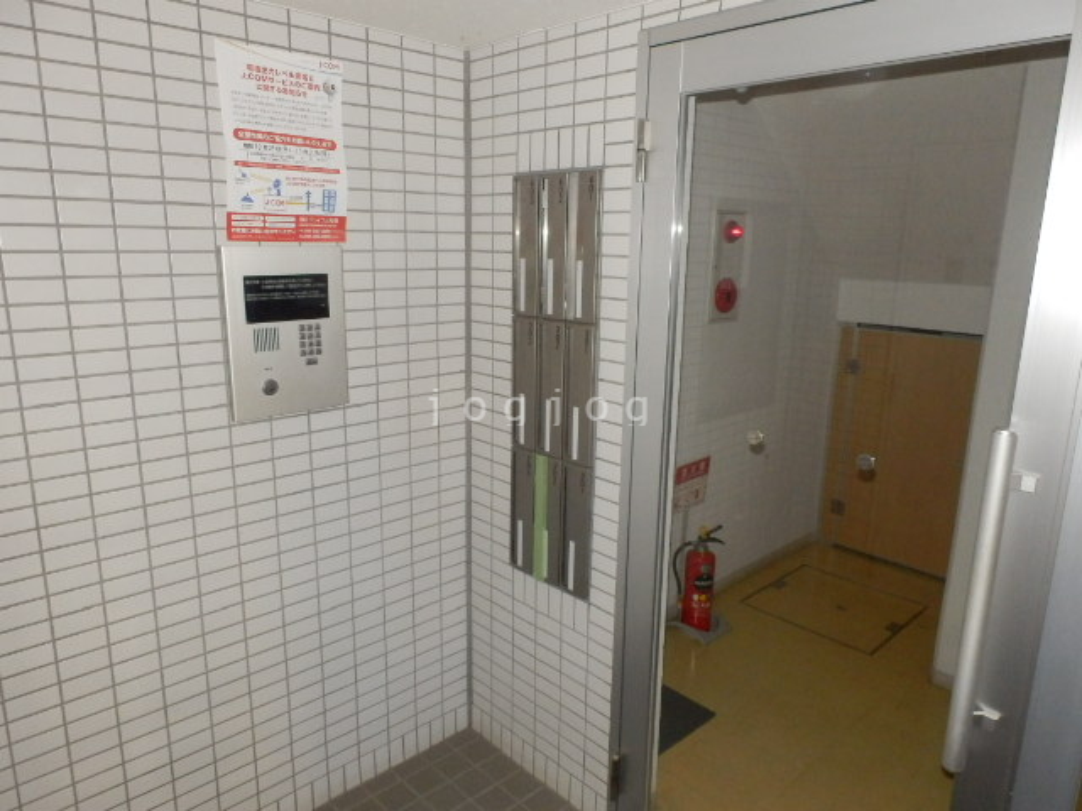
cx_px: 541
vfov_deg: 56.8
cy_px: 406
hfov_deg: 71.6
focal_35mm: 24
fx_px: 750
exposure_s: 1/30
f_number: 7.9
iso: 800
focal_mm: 4.2
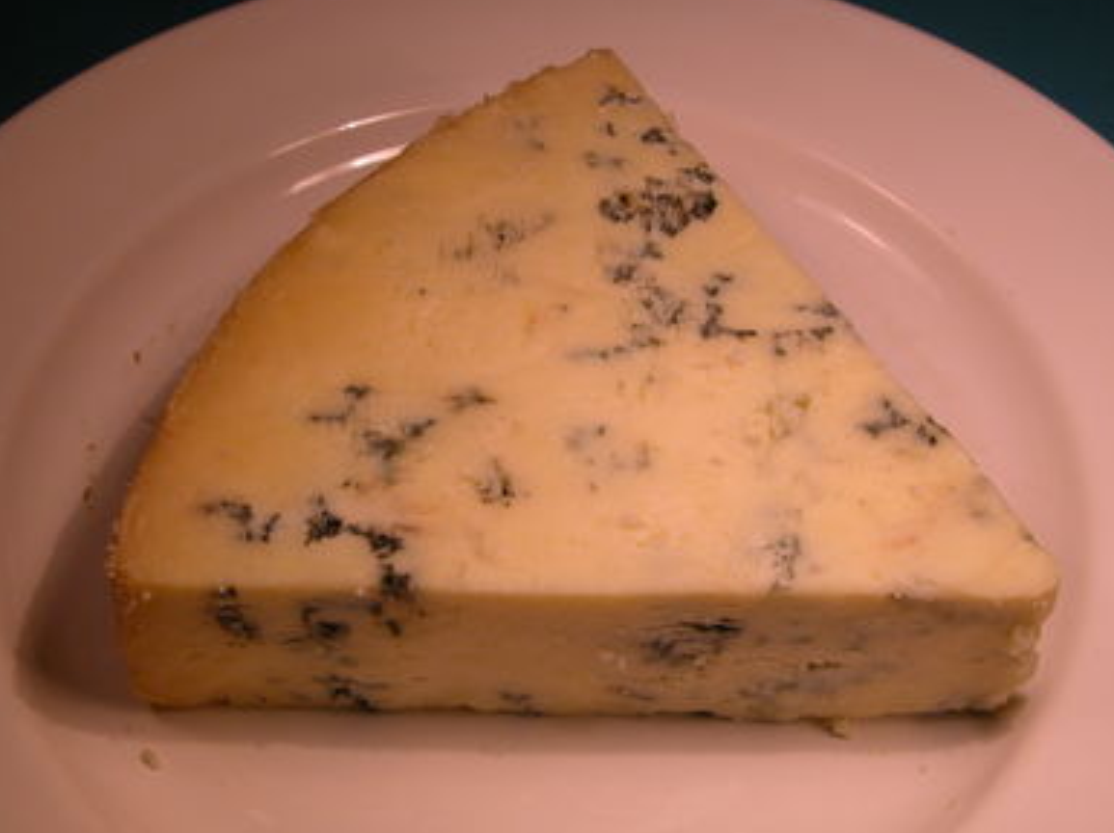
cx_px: 567
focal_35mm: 52
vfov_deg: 28.0
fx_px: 1672
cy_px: 411
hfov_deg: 36.9
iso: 100
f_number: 5.4
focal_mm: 12.7
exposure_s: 1/184
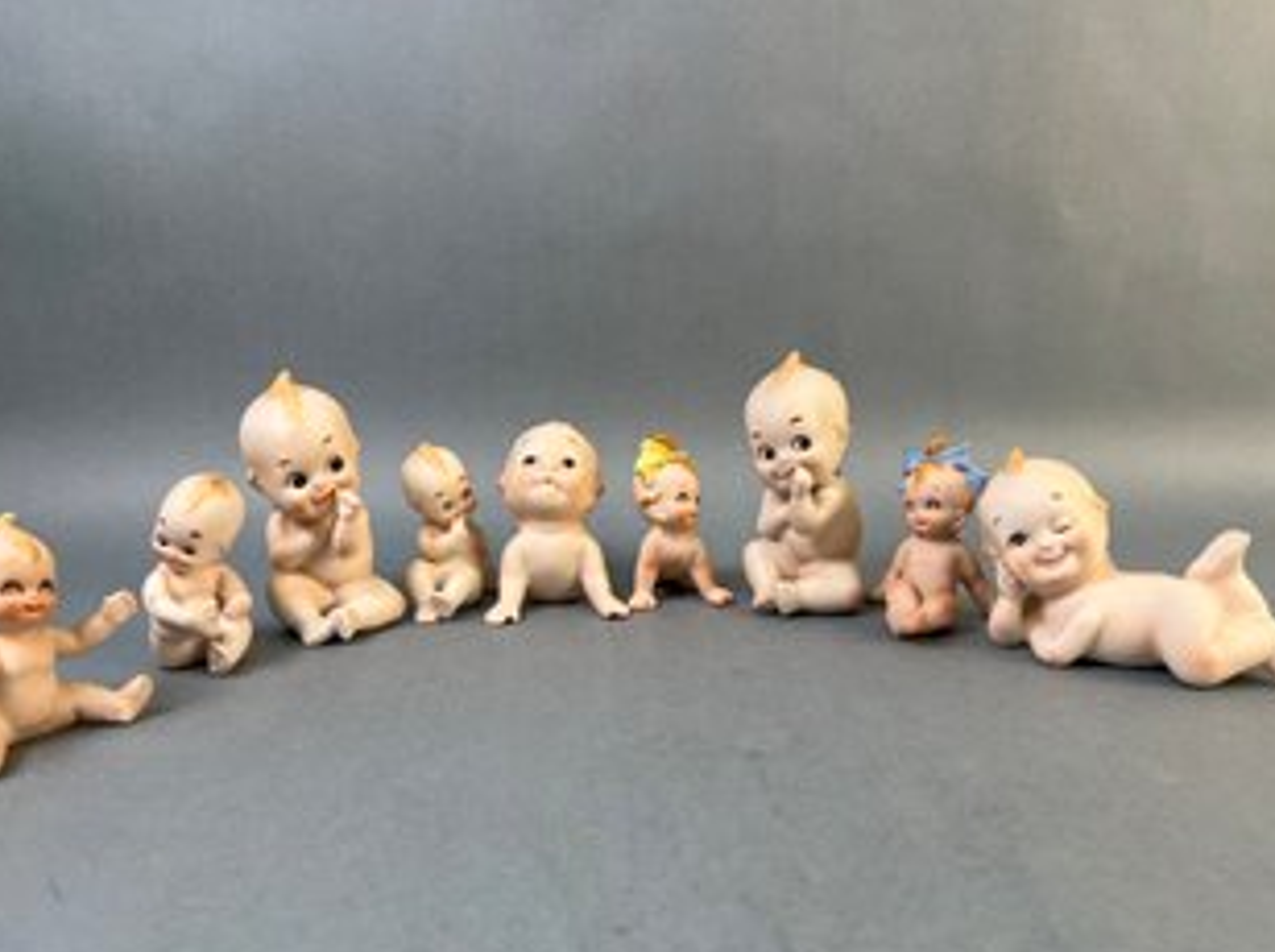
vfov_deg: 48.1
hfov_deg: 61.7
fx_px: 1066
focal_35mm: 29
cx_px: 615
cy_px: 515
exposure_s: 1/120
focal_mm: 5.7
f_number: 1.5
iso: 40
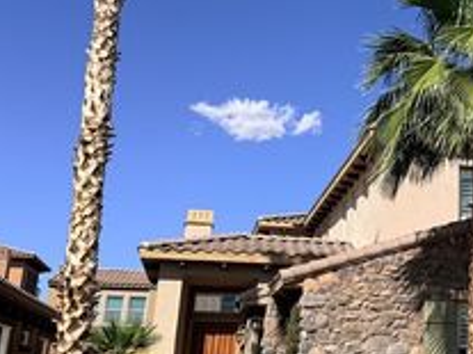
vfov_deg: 25.1
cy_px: 127
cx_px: 455
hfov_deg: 31.2
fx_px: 792
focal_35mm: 58
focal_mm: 6.76
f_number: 1.78
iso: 80
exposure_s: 1/6173
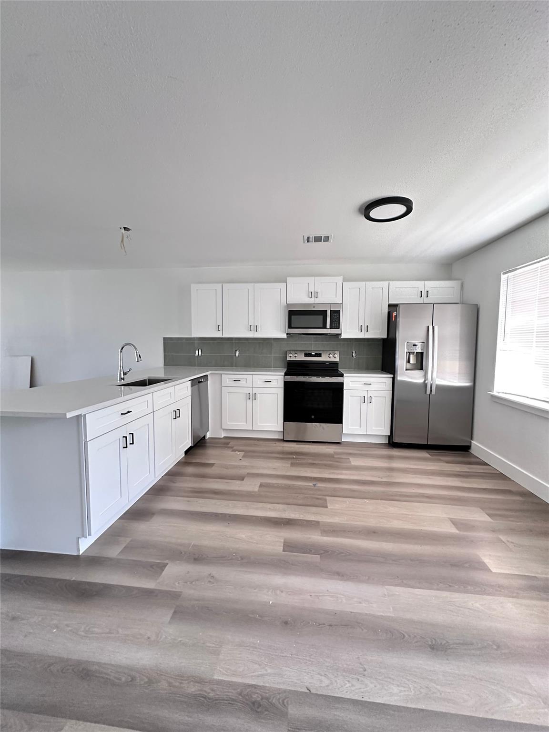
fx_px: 296
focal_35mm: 14
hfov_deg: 85.7
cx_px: 274
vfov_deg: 102.1
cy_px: 366
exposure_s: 1/60
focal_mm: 2.22
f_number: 2.2
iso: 500
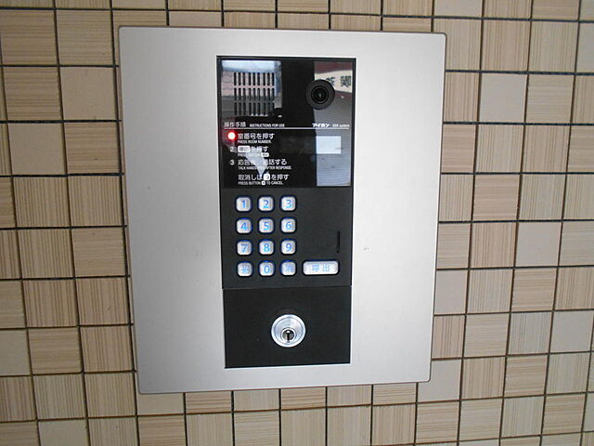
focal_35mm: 30
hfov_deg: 60.0
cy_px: 223
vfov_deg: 46.8
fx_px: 515
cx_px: 297
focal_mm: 5.1
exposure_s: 1/30
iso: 320
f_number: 3.4
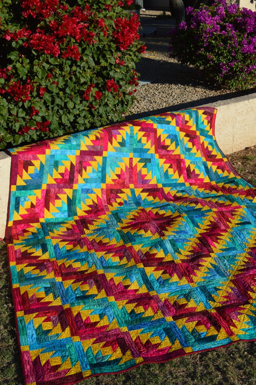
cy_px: 192
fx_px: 465
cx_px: 128
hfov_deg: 30.8
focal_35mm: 44
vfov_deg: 45.0
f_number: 9
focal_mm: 29
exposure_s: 1/320
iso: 100
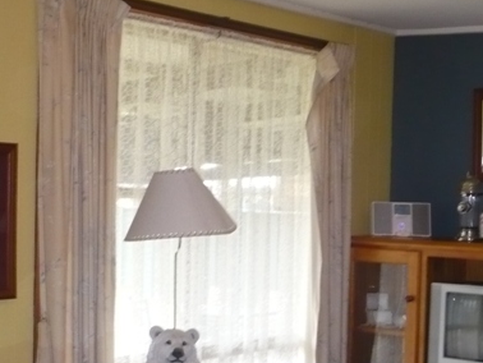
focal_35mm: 74
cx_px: 317
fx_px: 1033
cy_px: 247
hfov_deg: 26.2
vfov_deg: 19.8
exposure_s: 1/30
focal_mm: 5.8
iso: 250
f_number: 2.8
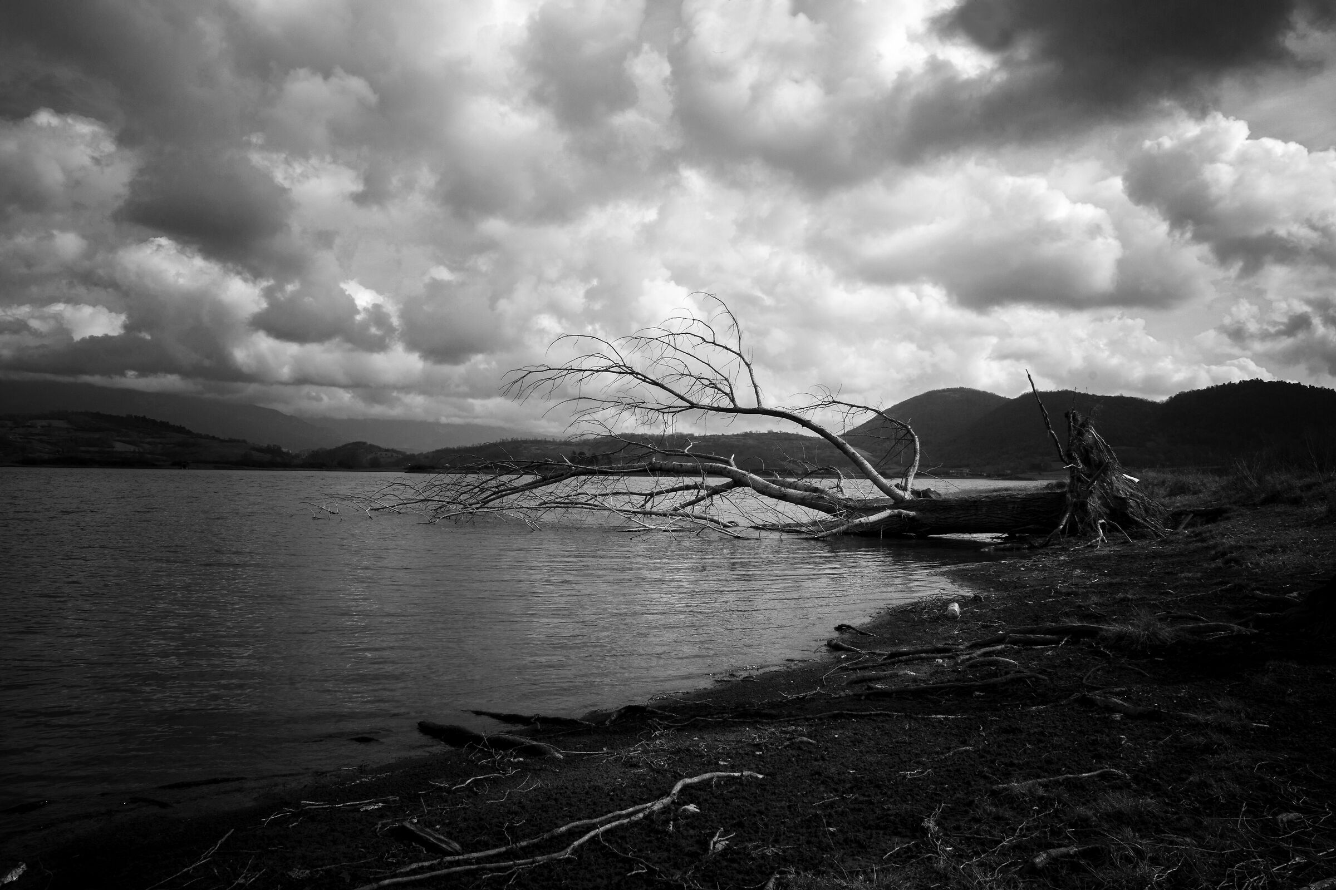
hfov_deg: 73.7
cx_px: 668
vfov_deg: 53.1
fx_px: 891
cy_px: 445
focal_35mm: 24
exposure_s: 1/160
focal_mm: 16
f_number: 18
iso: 125
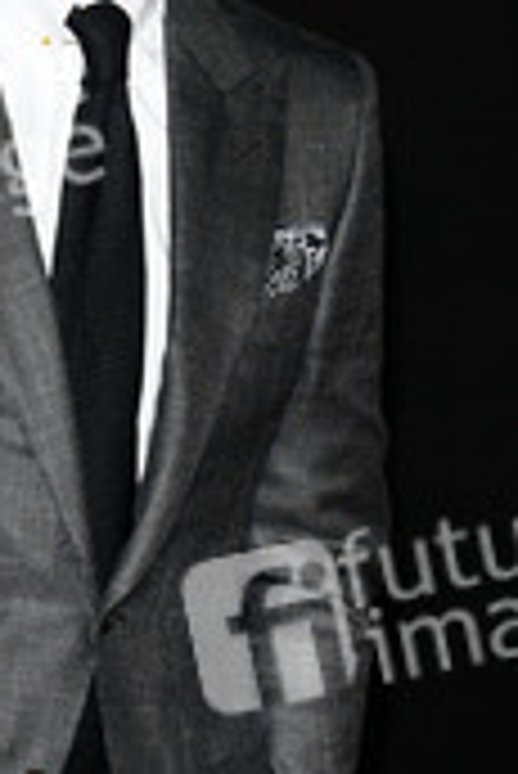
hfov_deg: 4.3
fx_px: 6892
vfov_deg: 6.4
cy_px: 382
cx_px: 7
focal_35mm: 320
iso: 320
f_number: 4.5
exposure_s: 1/160
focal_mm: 92
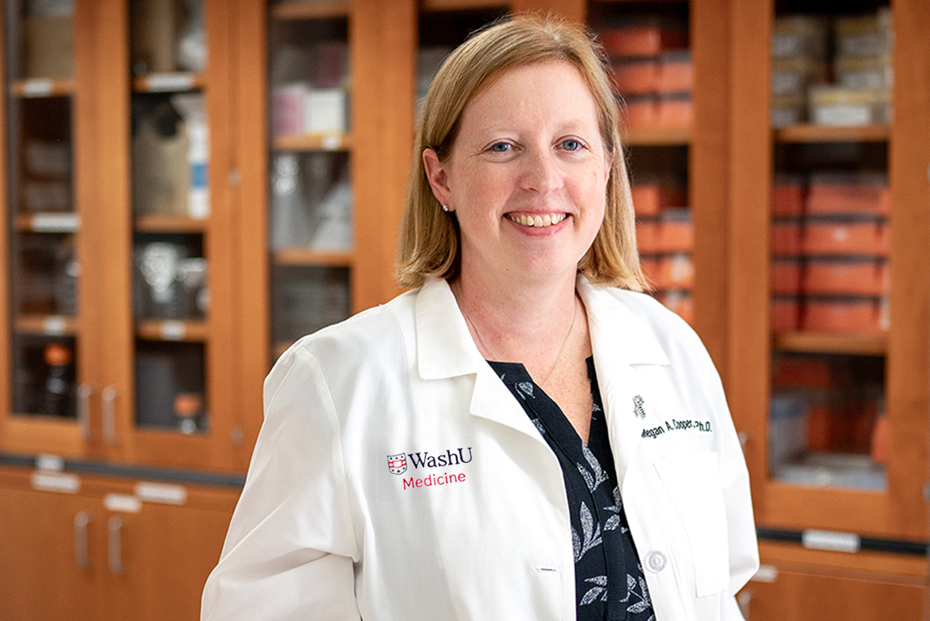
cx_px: 470
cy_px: 305
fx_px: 1369
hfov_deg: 37.5
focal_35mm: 53
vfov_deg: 25.5
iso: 320
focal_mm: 35
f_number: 1.4
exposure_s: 1/640
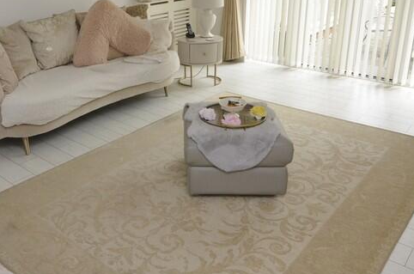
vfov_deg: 37.0
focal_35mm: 35
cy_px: 82
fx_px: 402
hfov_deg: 53.7
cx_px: 150
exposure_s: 1/60
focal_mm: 11
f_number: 8
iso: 450
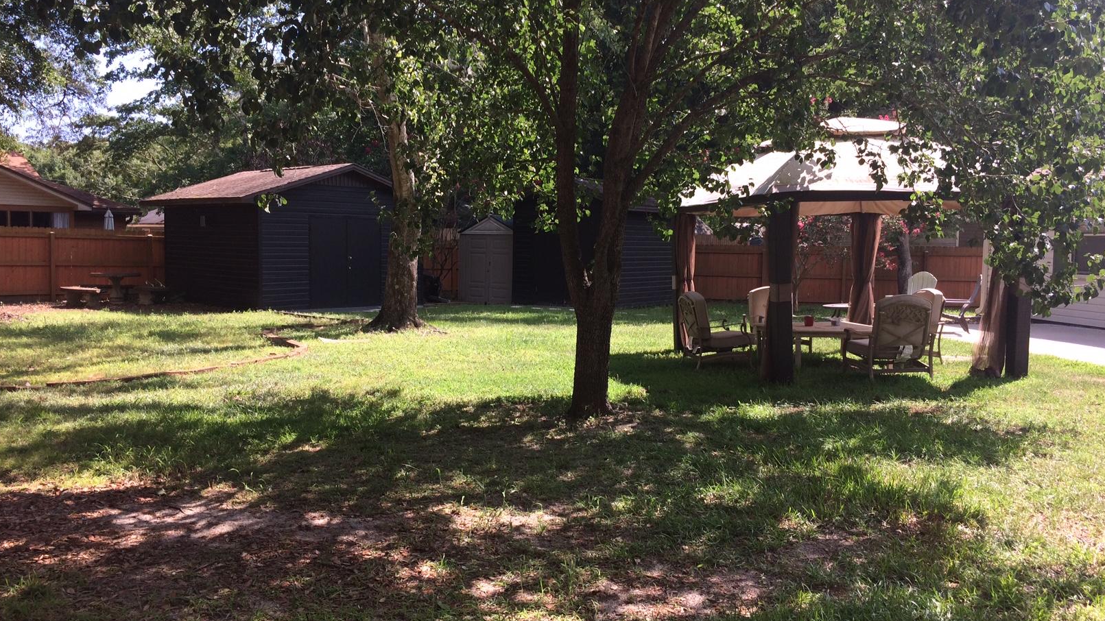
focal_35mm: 32
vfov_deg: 36.7
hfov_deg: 61.0
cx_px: 549
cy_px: 315
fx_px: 938
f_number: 2.2
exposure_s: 1/578
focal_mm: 4.15
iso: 32
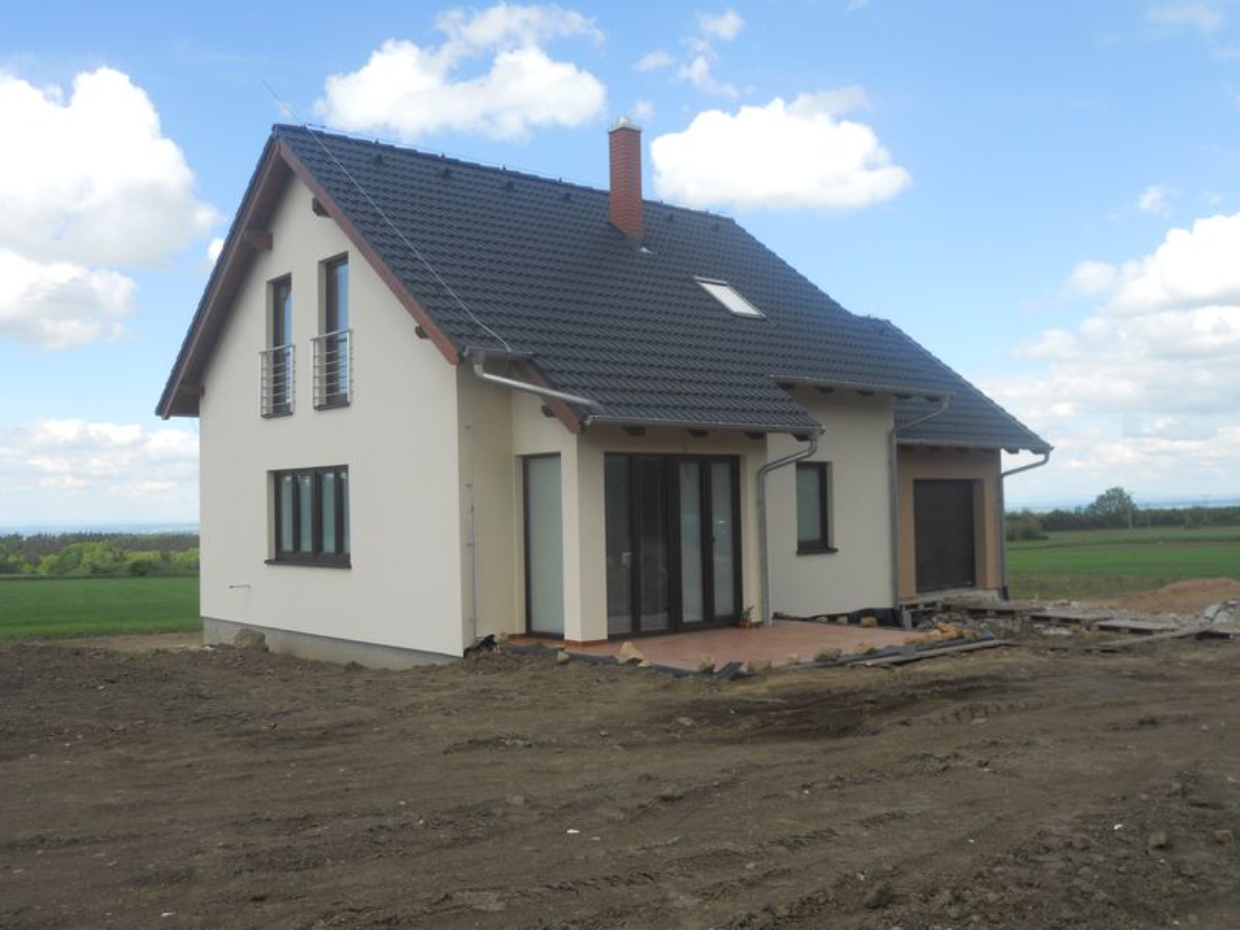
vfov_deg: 44.2
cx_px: 620
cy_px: 465
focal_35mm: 32
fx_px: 1146
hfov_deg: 56.8
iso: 80
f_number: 2.8
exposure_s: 1/640
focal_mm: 5.7
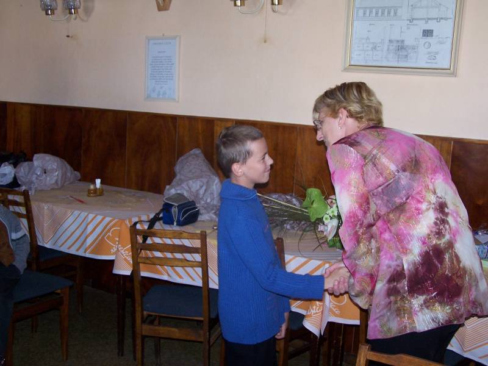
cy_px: 183
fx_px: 719
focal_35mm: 51
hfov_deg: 37.5
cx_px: 244
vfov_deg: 28.6
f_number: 3
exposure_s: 1/60
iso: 140
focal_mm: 8.5
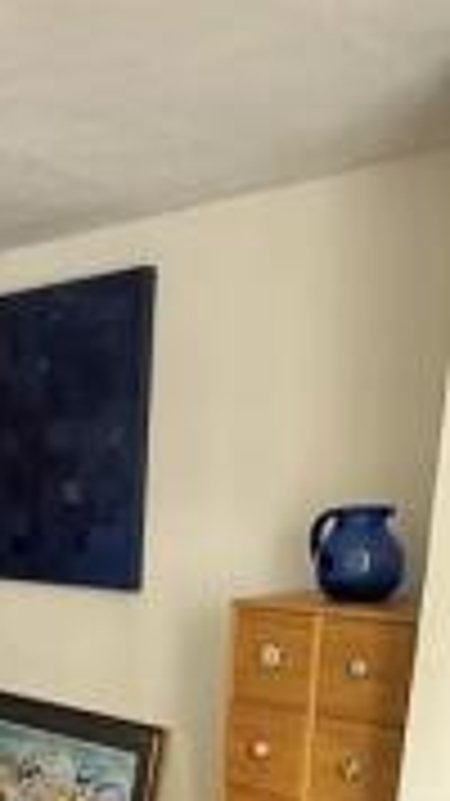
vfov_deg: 38.4
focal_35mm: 50
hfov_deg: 22.3
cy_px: 727
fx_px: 1062
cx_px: -74
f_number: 2.2
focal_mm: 2.22
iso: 250
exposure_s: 1/99
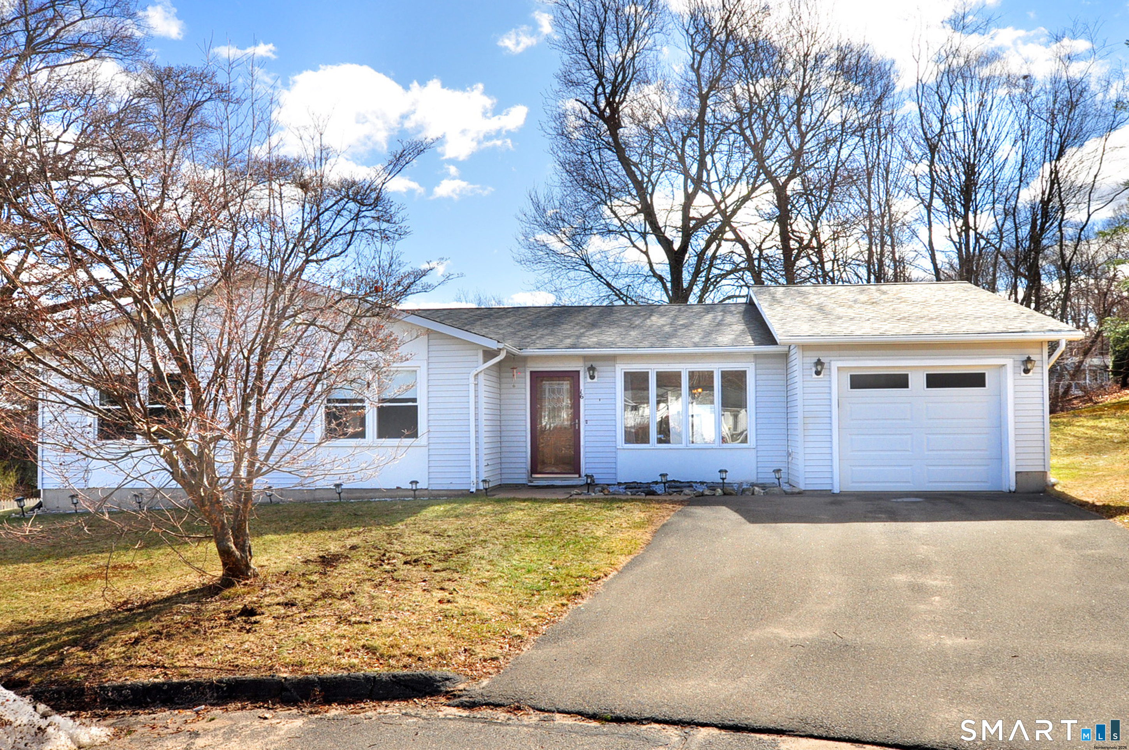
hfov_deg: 77.4
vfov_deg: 56.0
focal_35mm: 22
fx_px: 705
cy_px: 375
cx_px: 564
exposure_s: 1/400
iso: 250
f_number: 8
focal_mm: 15
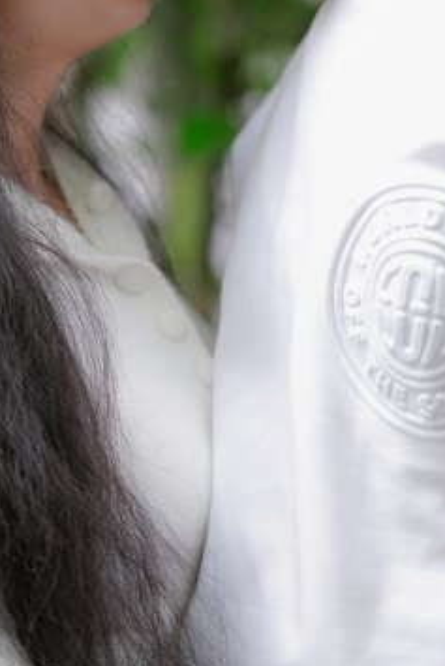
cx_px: 165
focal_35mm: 169
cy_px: 87
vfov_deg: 12.1
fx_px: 3130
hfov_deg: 8.1
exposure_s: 1/640
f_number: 1.4
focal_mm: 50
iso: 250
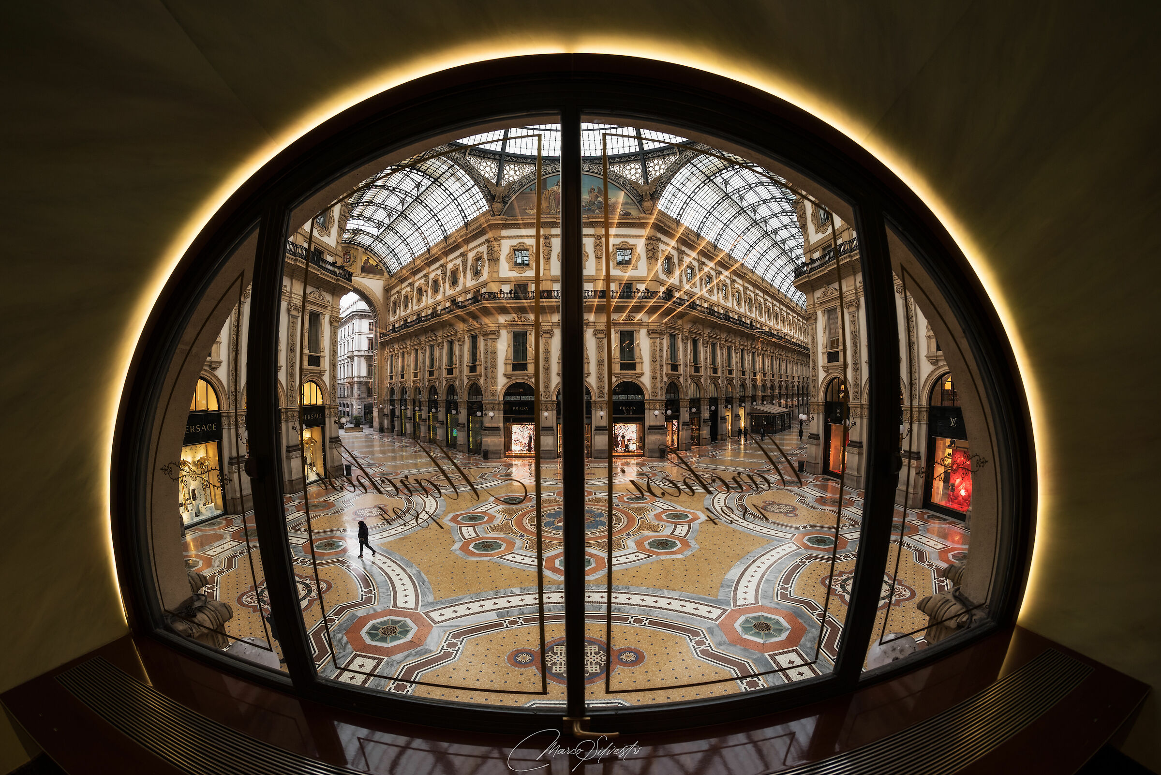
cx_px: 580
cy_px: 388
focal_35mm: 12
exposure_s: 1/80
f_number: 5
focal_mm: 12
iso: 100
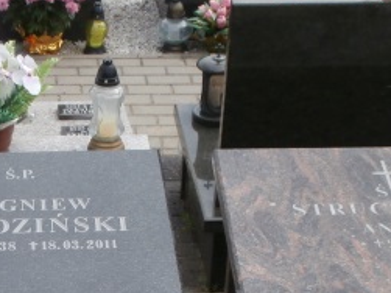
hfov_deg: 19.8
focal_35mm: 97
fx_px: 1095
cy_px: 308
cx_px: 20
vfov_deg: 14.9
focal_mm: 6.67
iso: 100
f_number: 3.9
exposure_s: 1/400
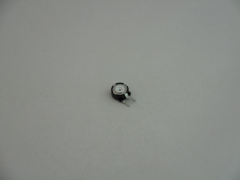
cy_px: 90
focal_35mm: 89
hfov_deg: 22.0
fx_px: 617
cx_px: 120
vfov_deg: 16.6
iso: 100
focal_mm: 15.9
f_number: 5.6
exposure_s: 1/60
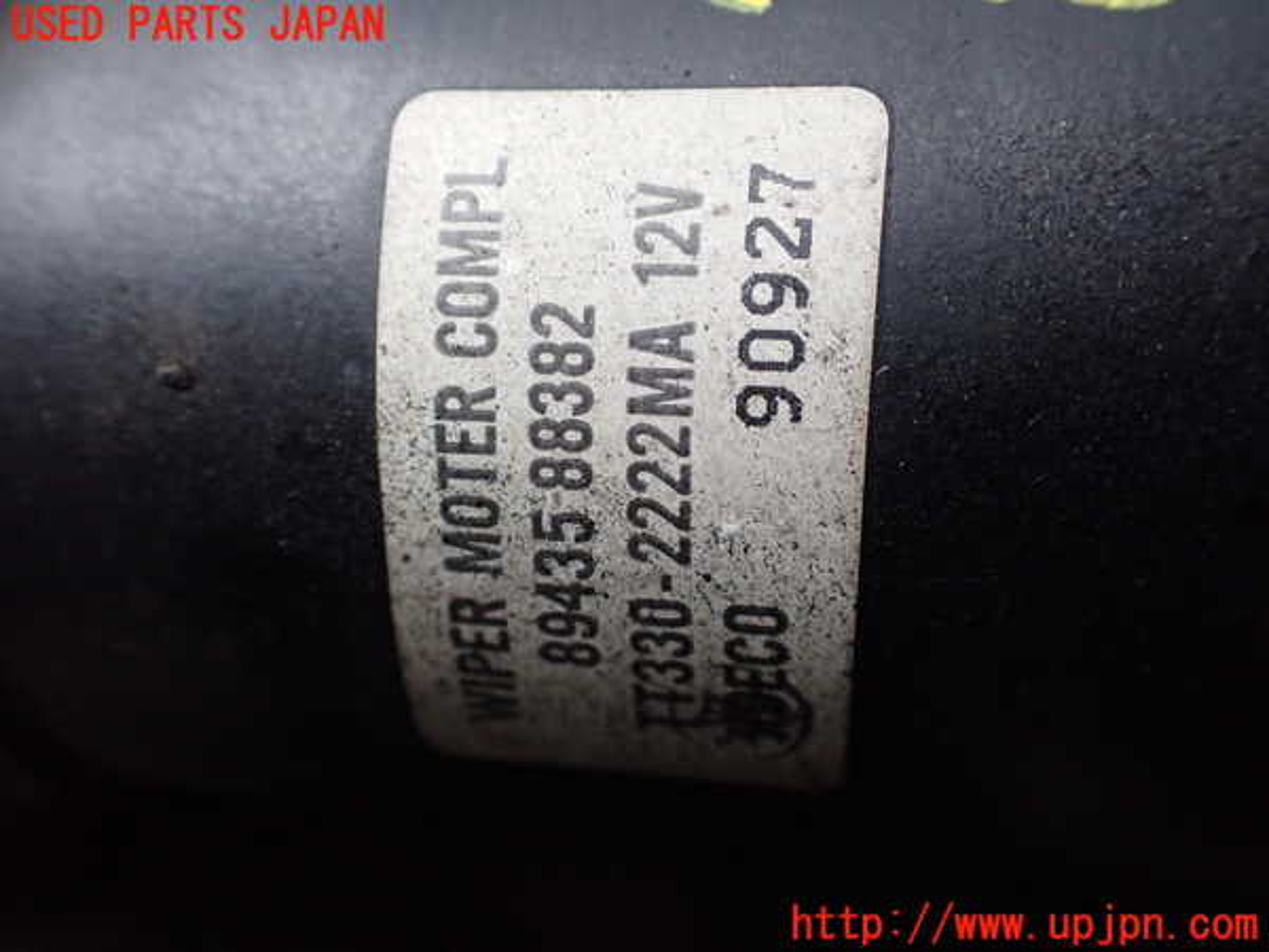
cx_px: 634
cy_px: 476
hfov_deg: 60.0
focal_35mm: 30
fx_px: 1100
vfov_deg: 46.8
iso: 640
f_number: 2.3
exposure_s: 1/125
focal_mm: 5.4
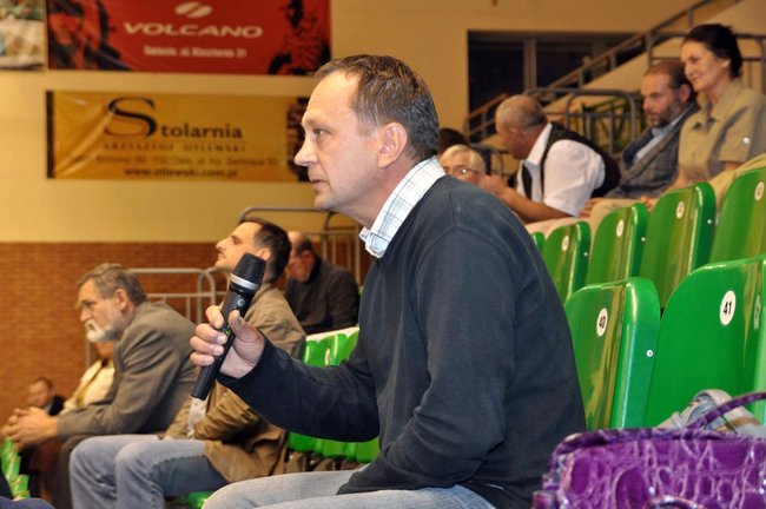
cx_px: 383
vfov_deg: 17.5
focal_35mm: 78
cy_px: 254
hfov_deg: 26.0
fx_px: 1658
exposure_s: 1/30
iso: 800
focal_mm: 52
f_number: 4.8
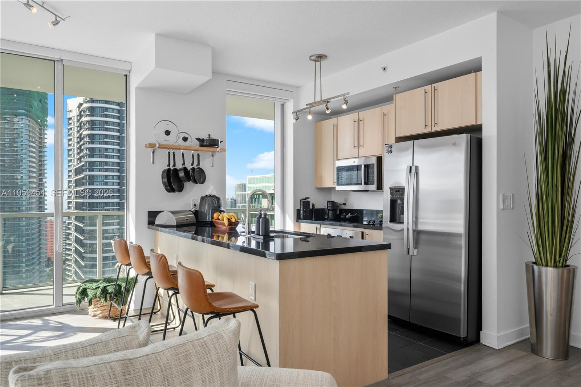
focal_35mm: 24
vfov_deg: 53.1
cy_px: 194
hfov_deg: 73.8
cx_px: 290
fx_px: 387
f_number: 9
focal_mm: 24
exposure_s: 1/1000
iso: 200
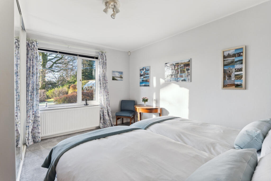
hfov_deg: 93.3
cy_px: 90
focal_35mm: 17
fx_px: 128
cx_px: 136
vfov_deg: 70.5
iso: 400
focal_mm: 16
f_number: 8
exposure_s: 1/50
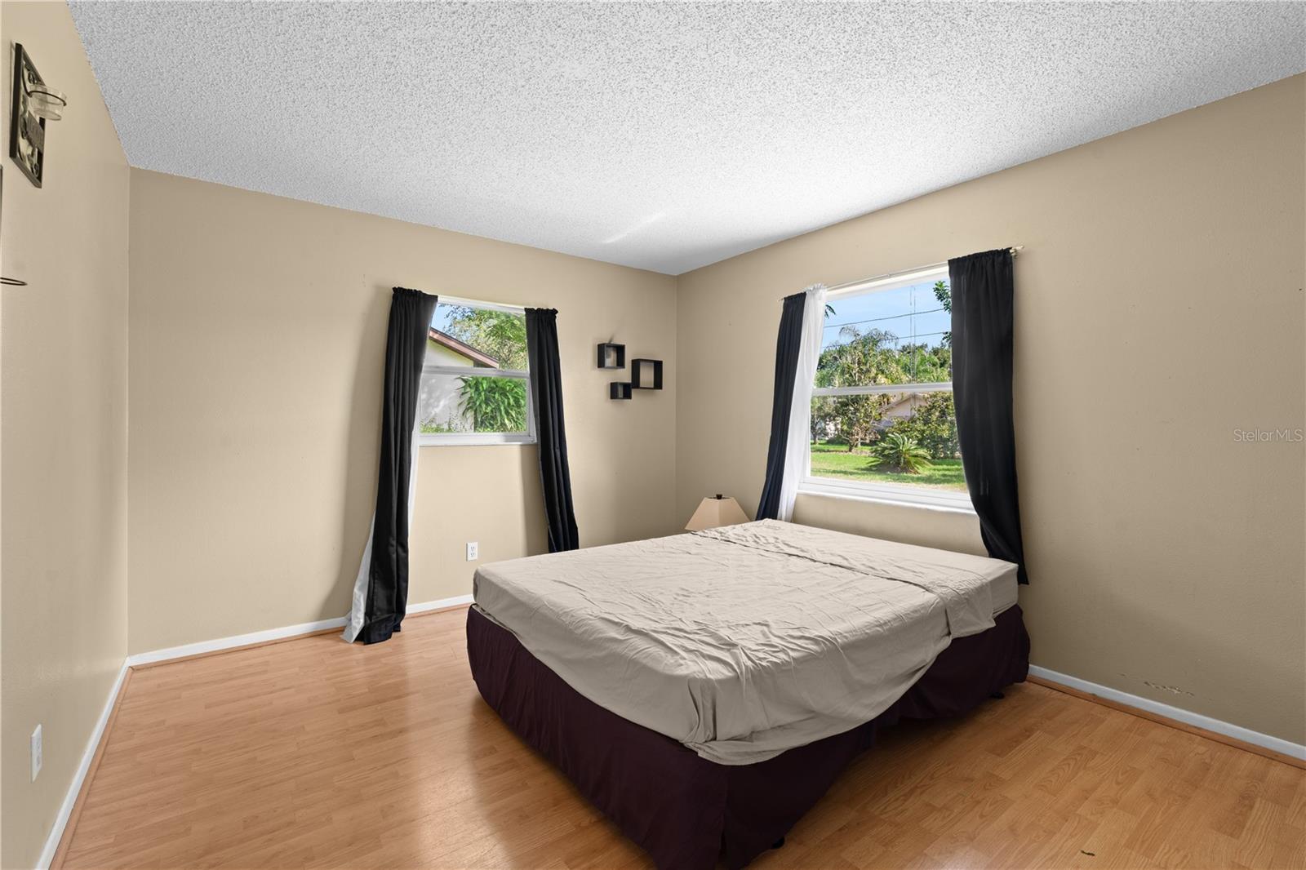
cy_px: 435
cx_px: 653
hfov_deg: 96.7
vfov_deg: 73.7
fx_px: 580
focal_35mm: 16
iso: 500
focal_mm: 16
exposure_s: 1/2
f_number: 9
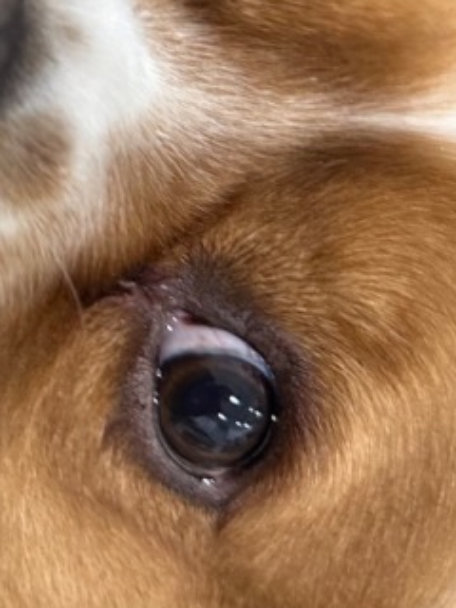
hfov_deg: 15.1
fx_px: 1581
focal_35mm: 90
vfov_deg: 21.3
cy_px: 74
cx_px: -249
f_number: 1.78
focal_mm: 6.86
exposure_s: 1/100
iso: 250
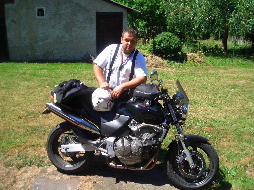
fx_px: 264
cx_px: 127
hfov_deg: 51.4
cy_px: 95
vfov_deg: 39.7
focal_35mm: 36
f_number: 8
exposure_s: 1/80
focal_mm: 4.8
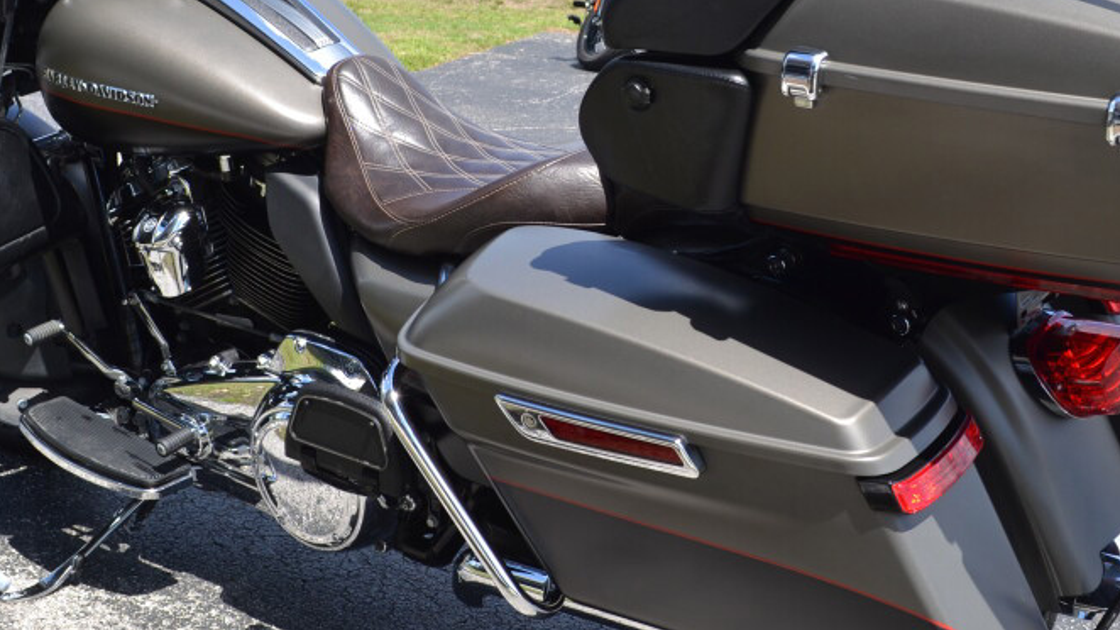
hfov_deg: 36.6
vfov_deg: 21.0
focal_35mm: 57
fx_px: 1692
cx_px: 574
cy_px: 212
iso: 100
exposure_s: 1/200
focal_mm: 20
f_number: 7.1
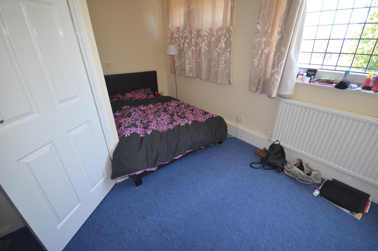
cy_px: 126
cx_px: 189
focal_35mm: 15
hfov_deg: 100.5
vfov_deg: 77.1
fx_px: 157
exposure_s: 1/60
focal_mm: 10
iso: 450
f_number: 4
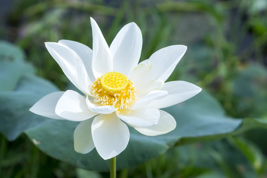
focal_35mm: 127
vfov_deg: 10.8
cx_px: 134
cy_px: 89
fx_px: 942
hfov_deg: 16.1
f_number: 4
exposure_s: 1/1000
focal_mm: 85
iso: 100
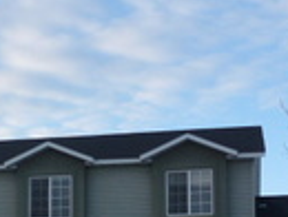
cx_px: 31
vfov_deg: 16.2
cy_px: 252
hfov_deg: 21.7
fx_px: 734
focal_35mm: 88
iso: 100
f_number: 4
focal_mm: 5.9
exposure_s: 1/200
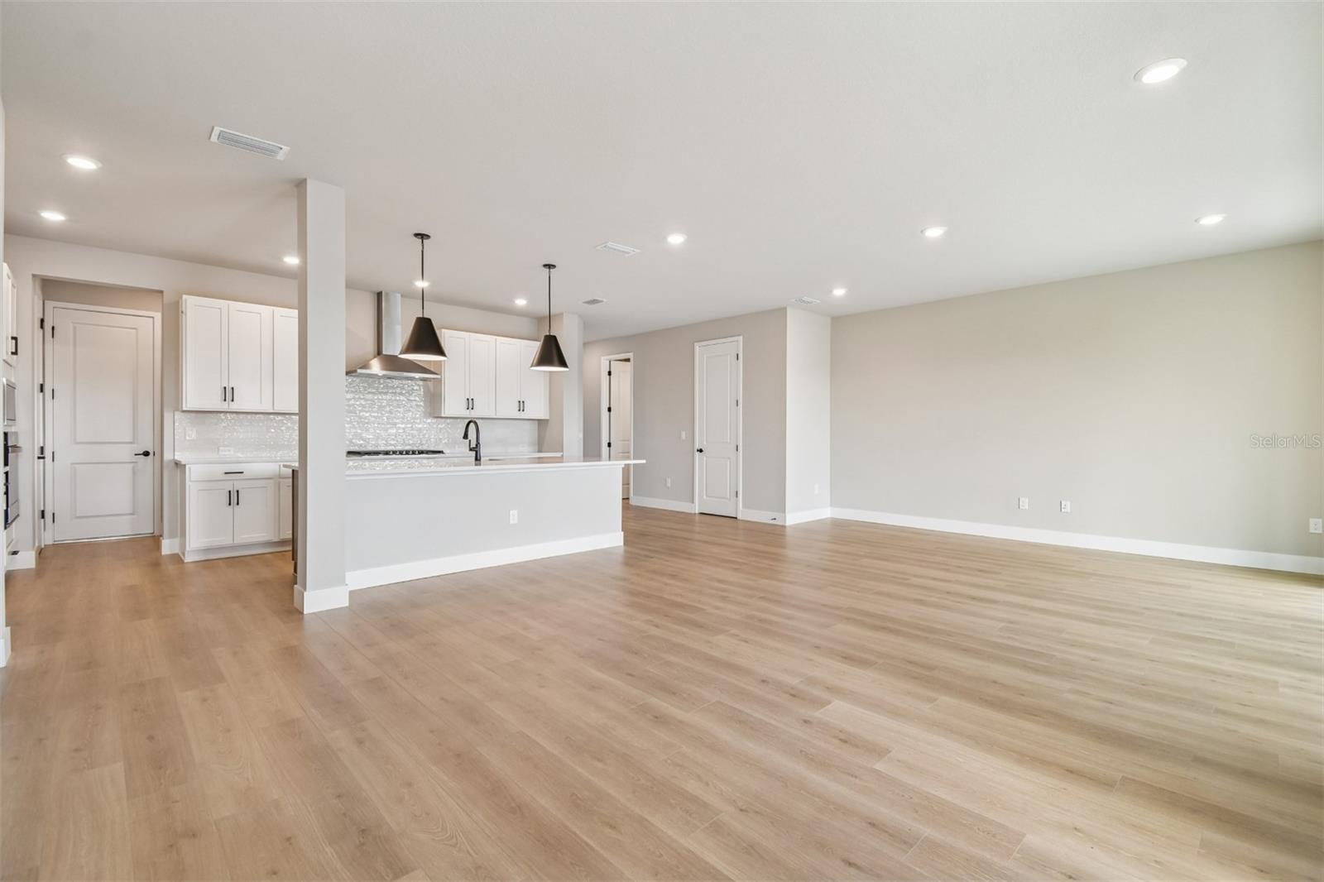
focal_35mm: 15
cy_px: 441
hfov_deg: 100.4
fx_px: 552
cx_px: 662
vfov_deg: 77.3
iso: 100
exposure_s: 1/8
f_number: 7.1
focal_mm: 10
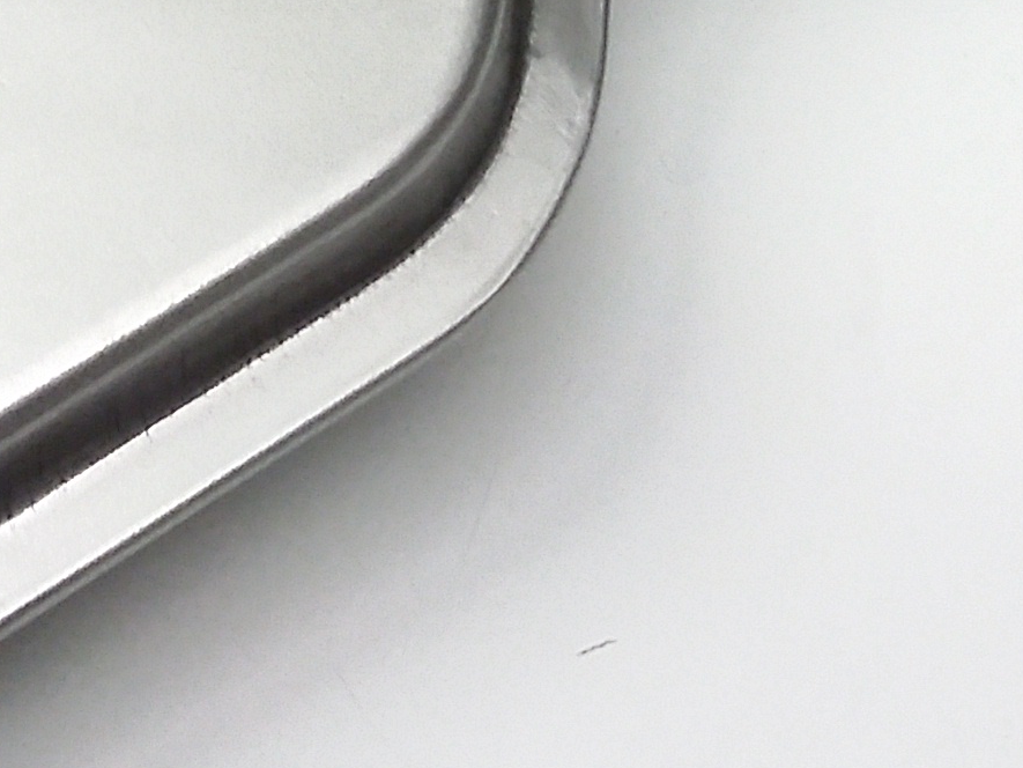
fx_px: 3488
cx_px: 243
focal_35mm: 118
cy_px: -391
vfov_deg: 12.0
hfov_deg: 16.6
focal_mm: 3.4
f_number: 2.4
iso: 250
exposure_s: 1/15
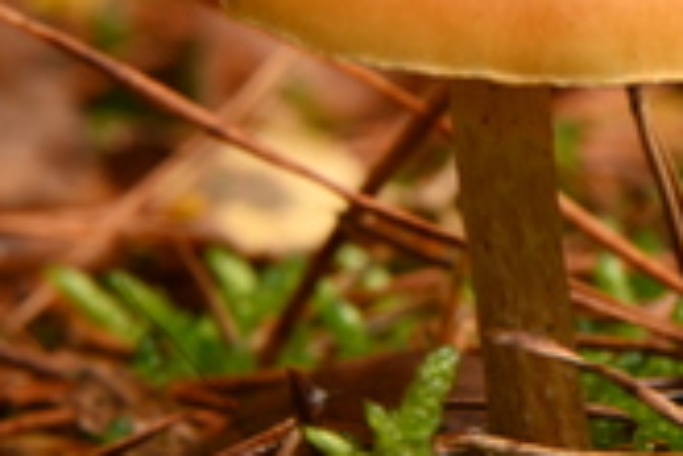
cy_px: 87
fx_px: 5539
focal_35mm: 292
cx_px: 828
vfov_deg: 4.7
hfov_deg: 7.0
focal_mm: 105
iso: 100
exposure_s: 1/5
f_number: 11
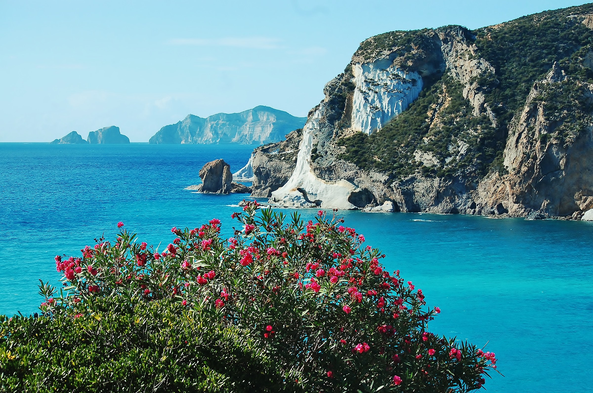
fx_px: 1356
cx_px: 296
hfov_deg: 24.7
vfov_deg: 16.5
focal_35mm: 82
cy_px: 196
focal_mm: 55
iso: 200
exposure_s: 1/200
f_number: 7.1
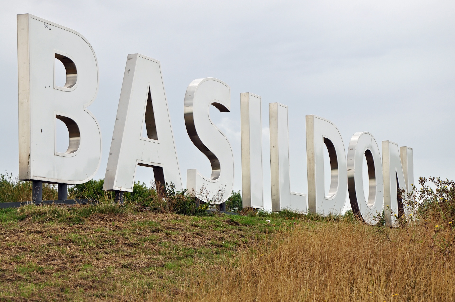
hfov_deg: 21.9
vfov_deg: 14.7
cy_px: 151
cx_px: 228
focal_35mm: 93
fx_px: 1174
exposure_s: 1/160
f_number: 9
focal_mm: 62
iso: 200
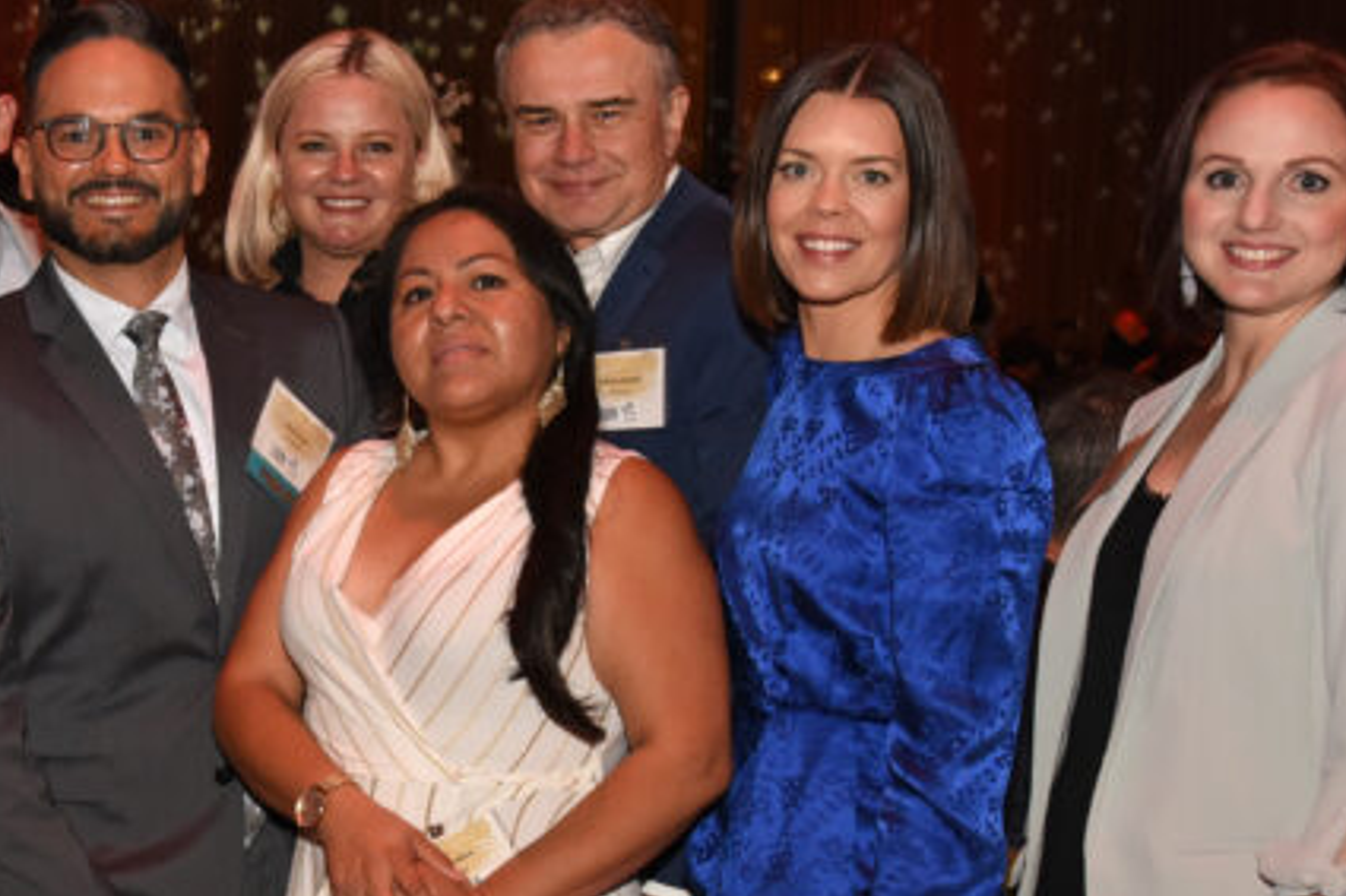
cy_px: 495
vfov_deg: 16.6
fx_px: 3065
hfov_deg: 24.0
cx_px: 89
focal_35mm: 82
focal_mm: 34
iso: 2000
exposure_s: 1/100
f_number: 8
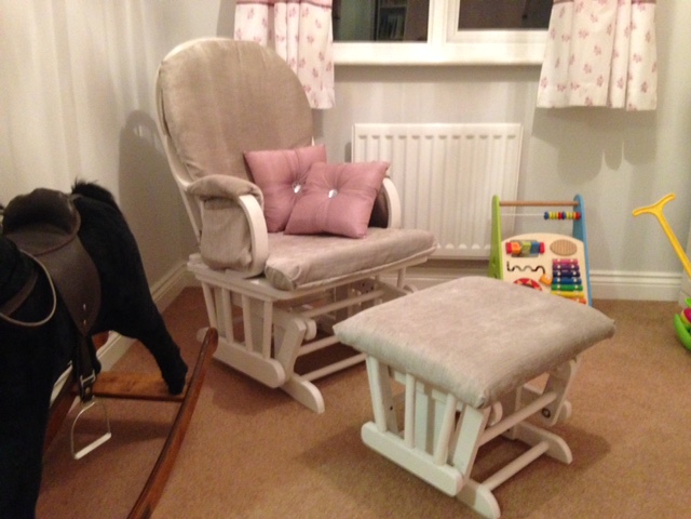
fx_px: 659
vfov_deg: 42.9
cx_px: 346
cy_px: 260
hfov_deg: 55.4
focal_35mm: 33
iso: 500
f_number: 2.4
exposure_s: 1/15
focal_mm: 4.12
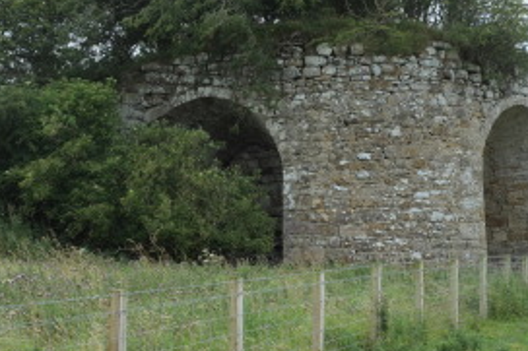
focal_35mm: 78
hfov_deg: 26.0
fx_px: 1143
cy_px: 154
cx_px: 278
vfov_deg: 17.5
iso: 800
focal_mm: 35
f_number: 9
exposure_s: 1/400
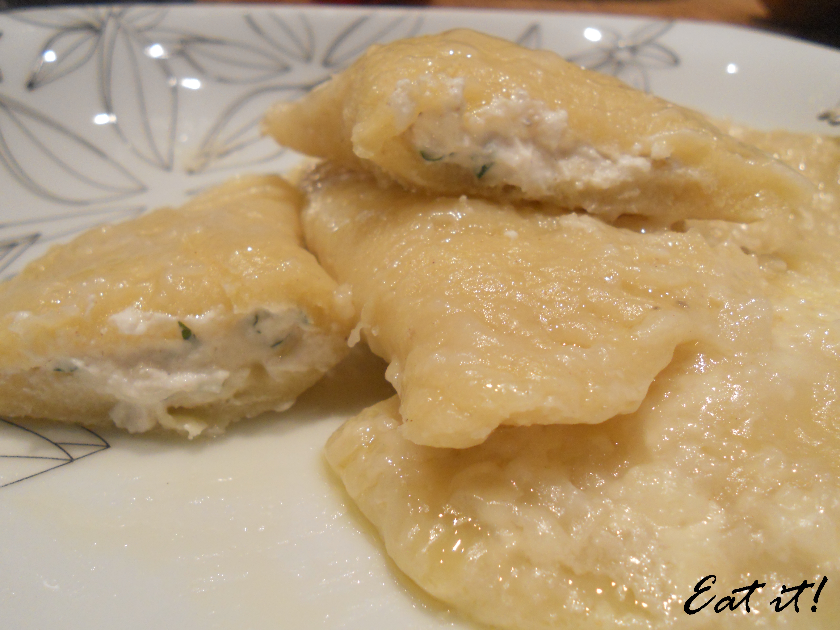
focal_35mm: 32
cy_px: 315
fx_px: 777
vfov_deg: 44.2
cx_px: 420
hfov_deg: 56.8
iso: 250
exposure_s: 1/30
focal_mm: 5.8
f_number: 3.5
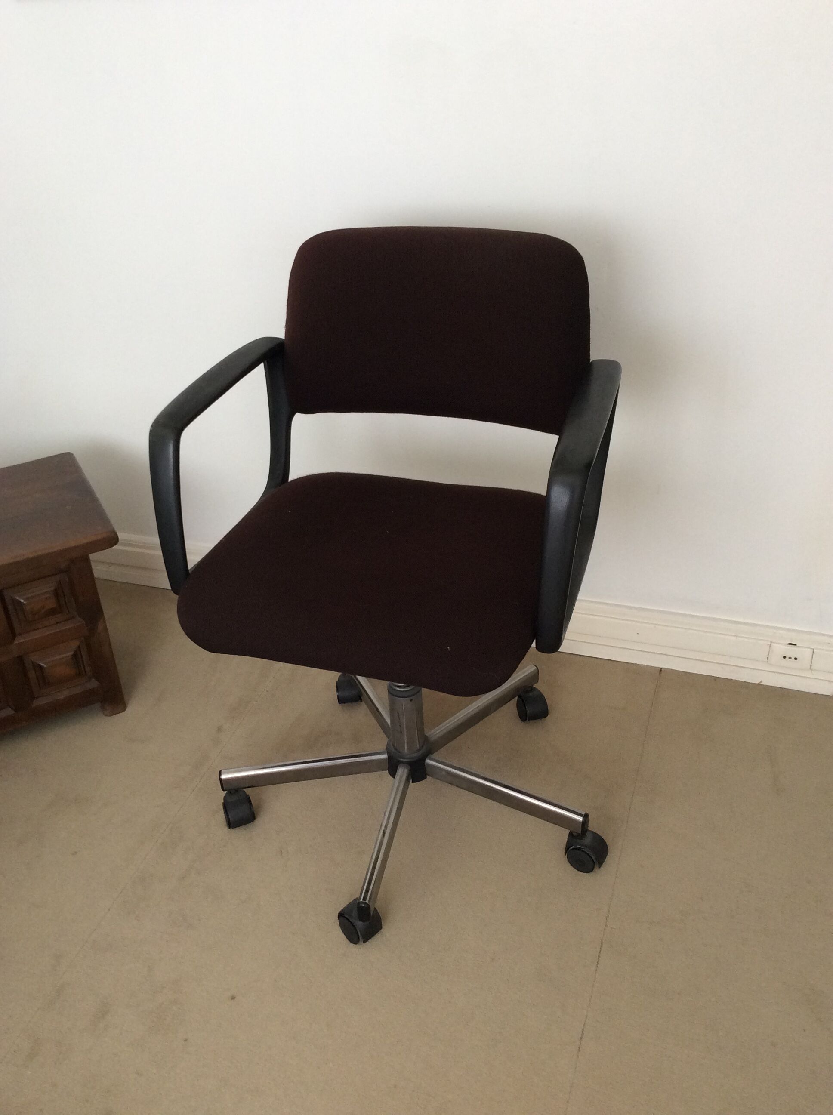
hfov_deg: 44.1
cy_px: 558
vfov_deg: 56.9
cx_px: 416
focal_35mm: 32
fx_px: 1029
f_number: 2.4
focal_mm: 3.3
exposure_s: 1/25
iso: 64
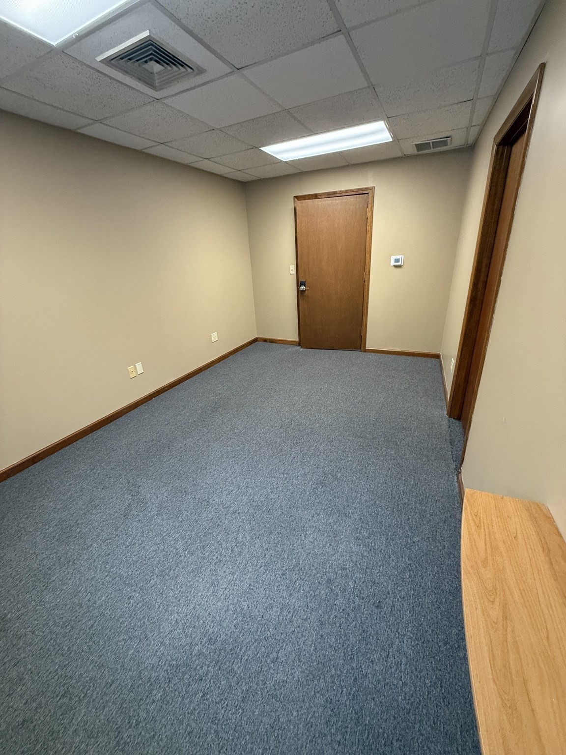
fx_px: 305
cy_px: 378
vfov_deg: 102.1
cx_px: 283
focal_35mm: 14
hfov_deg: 85.7
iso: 320
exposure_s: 1/65
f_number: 2.2
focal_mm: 2.22
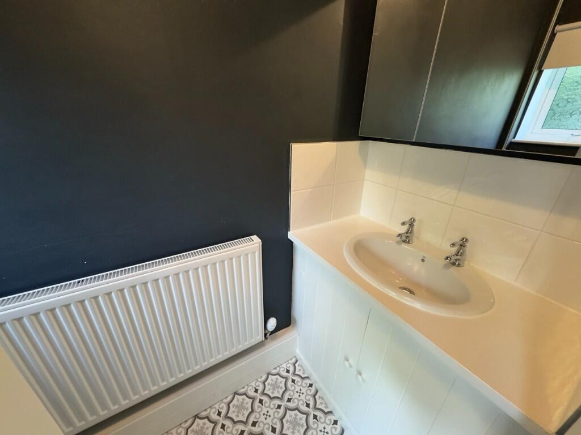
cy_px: 218
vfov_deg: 85.7
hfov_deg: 102.1
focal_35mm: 14
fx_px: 235
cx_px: 290
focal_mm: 2.22
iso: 320
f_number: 2.2
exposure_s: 1/50
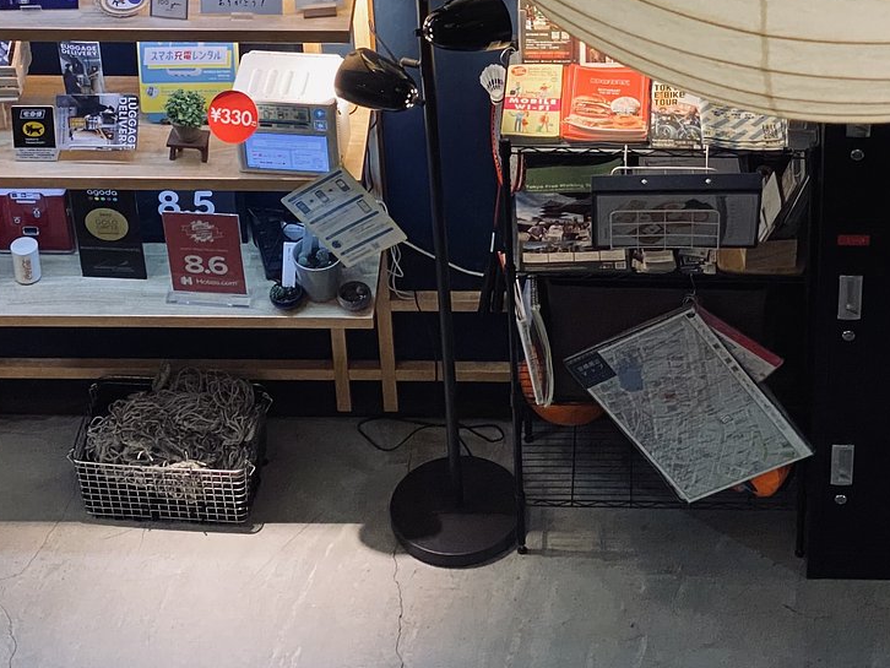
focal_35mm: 110
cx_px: 571
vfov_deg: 13.3
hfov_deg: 17.8
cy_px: 21
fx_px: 2829
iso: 250
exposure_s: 1/50
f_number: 2
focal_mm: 6
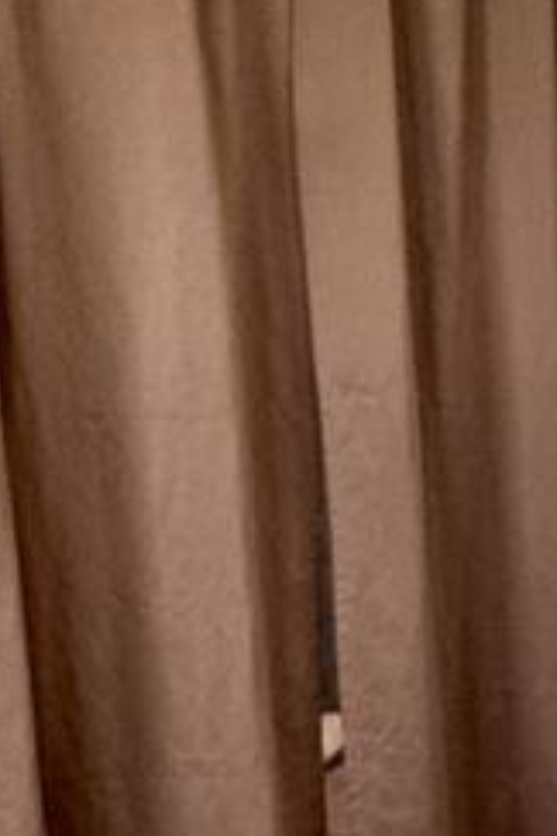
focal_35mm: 90
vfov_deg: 22.5
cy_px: 605
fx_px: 2089
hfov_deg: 12.0
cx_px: 1363
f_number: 2.2
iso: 160
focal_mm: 2.22
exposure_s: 1/60
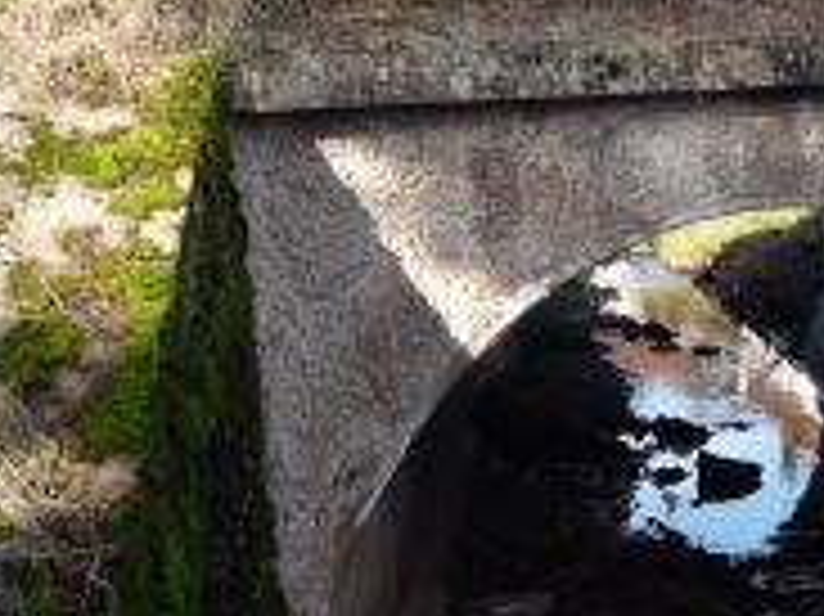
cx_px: 689
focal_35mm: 84
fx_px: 1998
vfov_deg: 17.5
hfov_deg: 22.9
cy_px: 220
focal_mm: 5.2
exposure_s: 1/160
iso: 100
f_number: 4
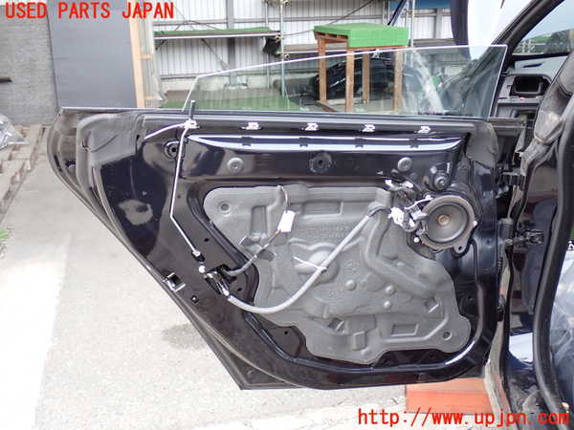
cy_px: 215
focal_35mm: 41
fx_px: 680
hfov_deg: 45.8
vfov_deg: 35.1
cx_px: 287
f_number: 2.8
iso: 160
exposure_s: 1/80
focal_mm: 7.31
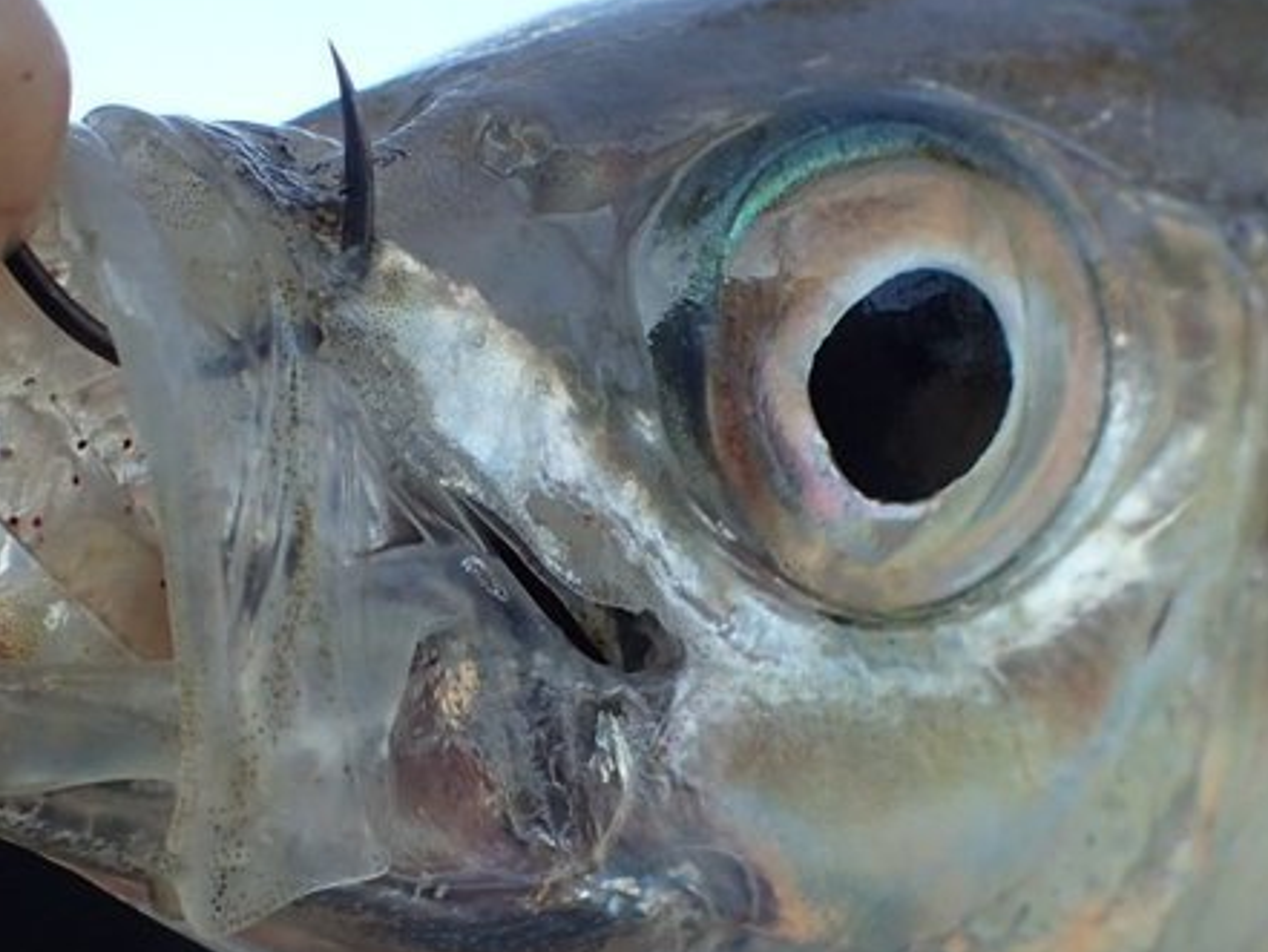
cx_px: 457
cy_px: 598
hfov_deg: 22.4
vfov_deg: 17.0
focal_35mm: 87
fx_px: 3188
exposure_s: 1/320
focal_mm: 5.5
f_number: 3.2
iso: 100
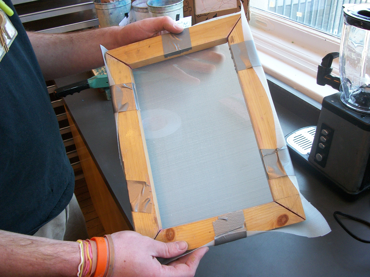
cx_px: 185
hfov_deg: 56.8
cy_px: 138
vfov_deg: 44.2
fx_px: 342
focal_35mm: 32
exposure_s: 1/60
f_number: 2.9
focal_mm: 5.7
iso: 160
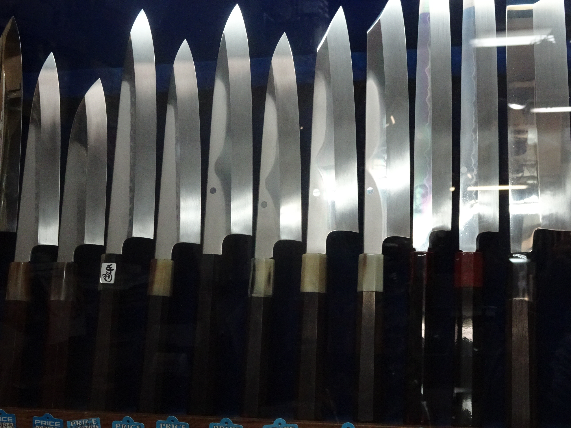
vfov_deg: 22.9
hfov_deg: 30.3
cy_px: 214
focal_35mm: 64
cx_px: 286
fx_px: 1056
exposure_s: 1/80
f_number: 4.5
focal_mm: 10.95
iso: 800
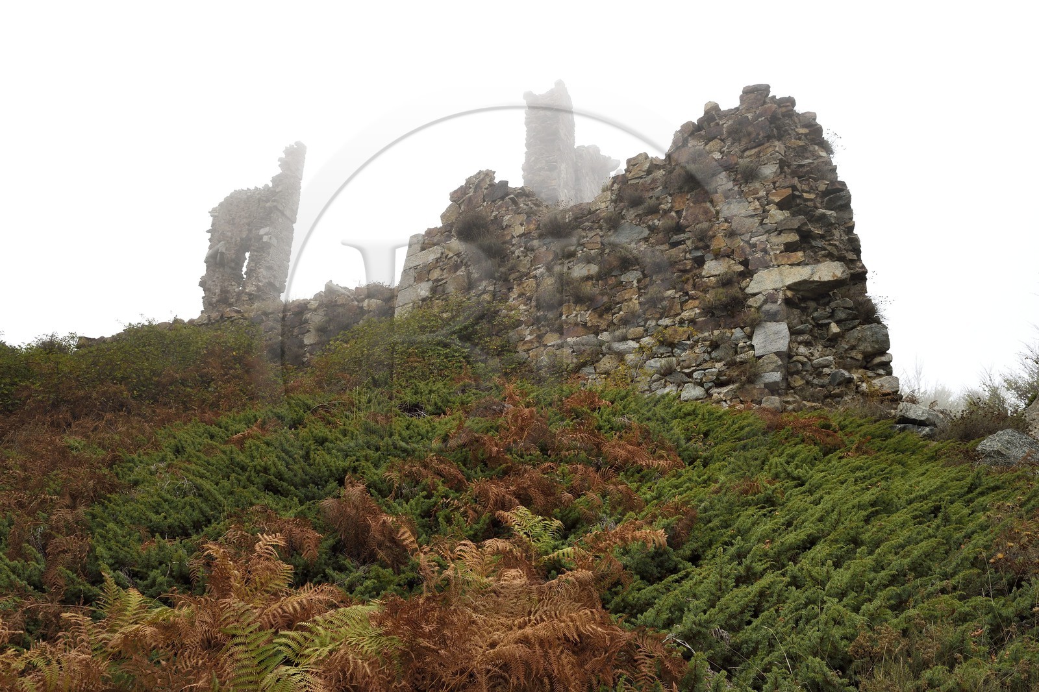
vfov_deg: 46.4
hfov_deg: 65.5
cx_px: 520
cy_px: 346
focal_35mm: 28
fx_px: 808
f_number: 10
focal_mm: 28
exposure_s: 1/200
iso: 800
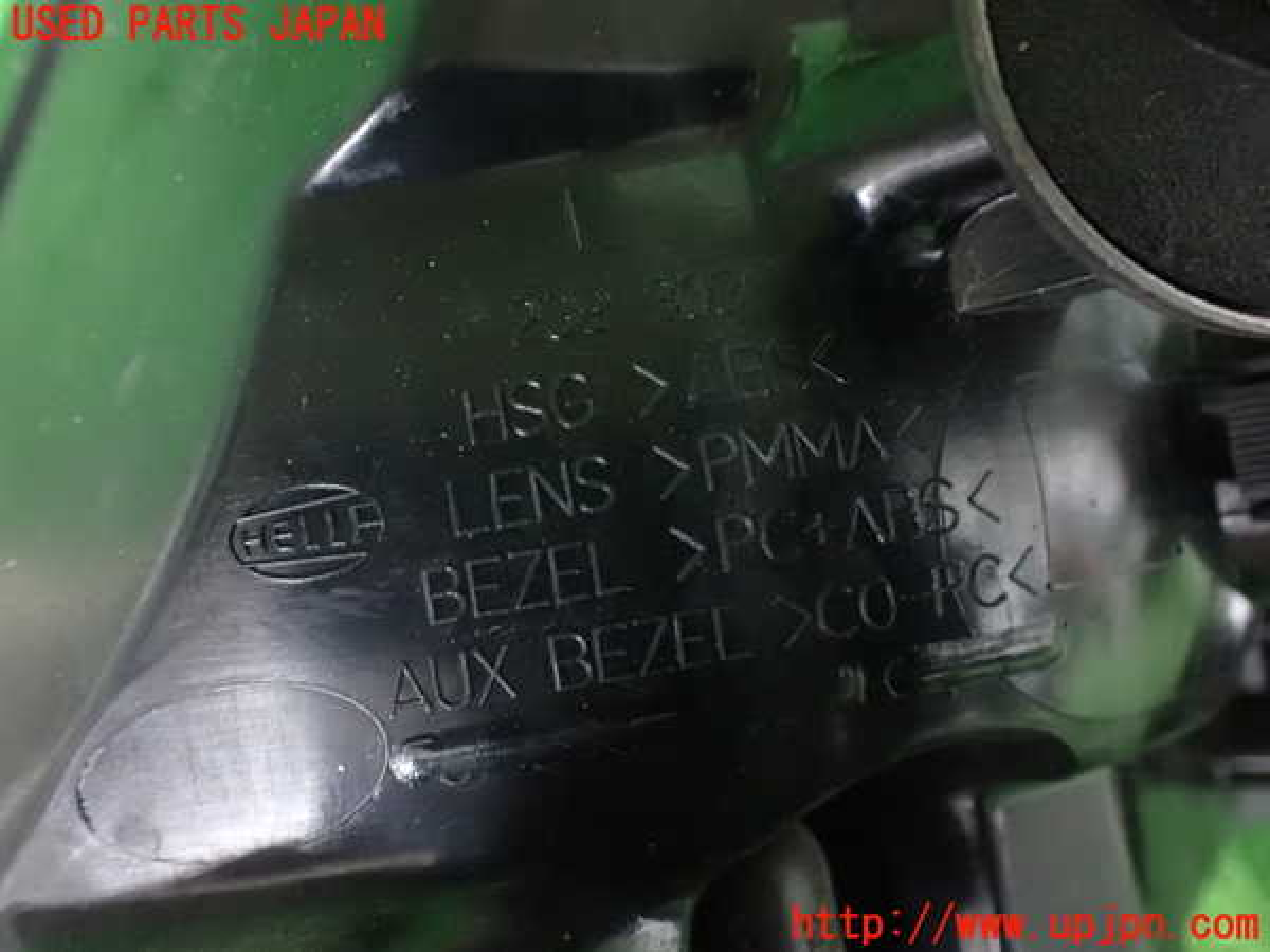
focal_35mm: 30
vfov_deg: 46.8
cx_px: 635
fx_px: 1101
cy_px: 476
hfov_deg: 60.0
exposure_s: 1/30
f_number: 2.3
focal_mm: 5.4
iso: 1600
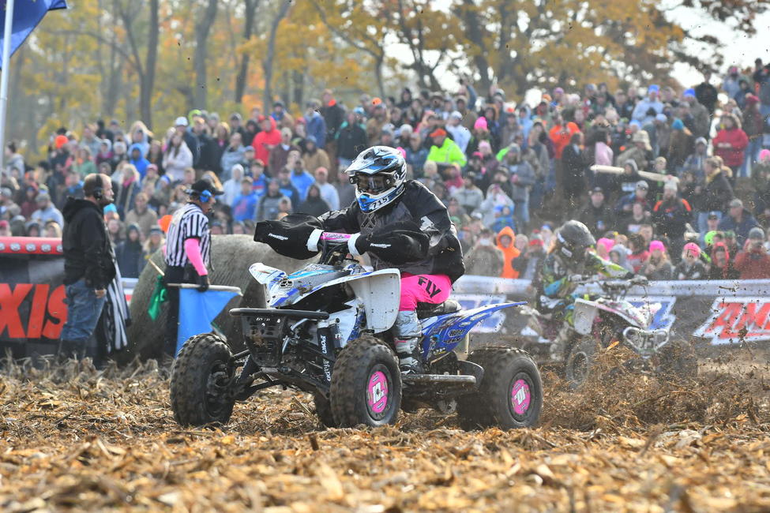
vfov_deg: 5.9
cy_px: 256
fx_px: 4973
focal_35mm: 232
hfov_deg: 8.9
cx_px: 385
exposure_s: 1/1000
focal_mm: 155
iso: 400
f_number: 5
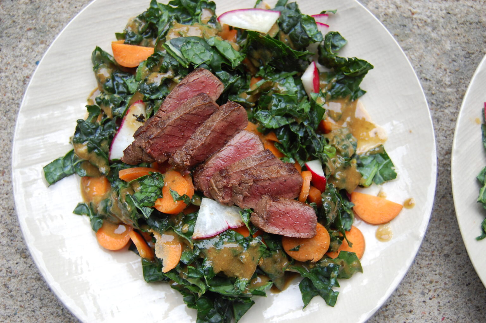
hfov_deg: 43.6
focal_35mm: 45
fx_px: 607
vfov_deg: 29.8
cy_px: 162
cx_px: 243
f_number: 4.5
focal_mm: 30
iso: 400
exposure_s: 1/80
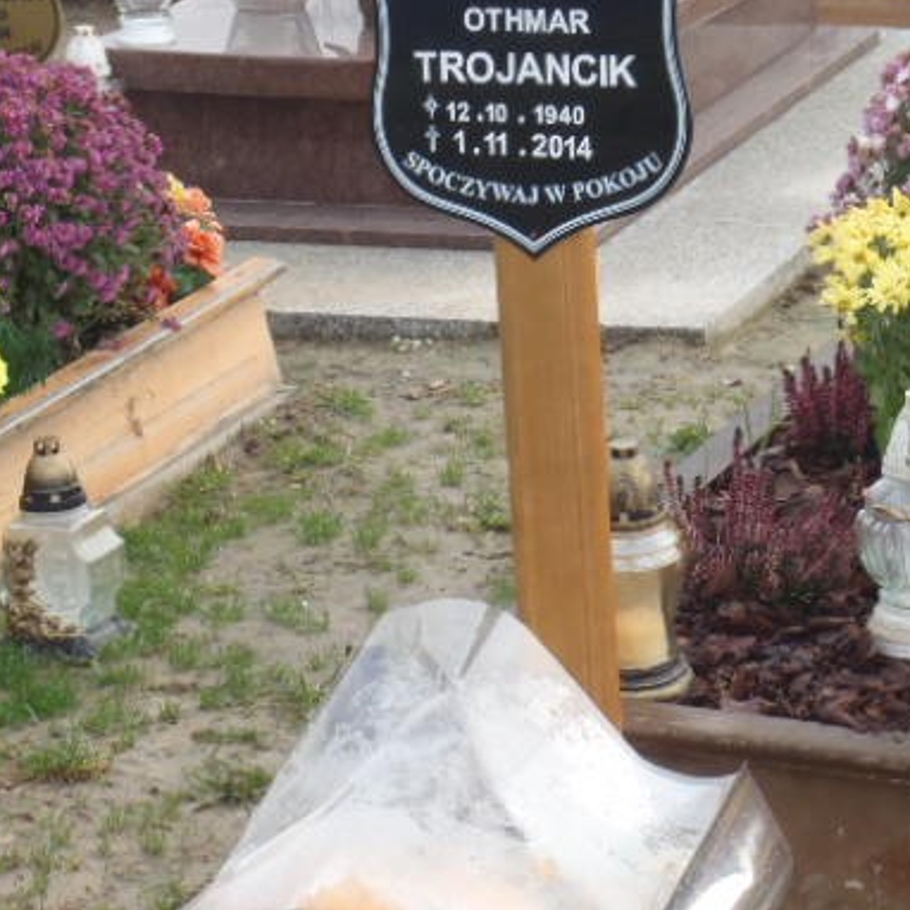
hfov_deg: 11.6
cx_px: 467
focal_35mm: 151
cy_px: 341
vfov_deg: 11.6
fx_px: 4491
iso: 160
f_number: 5.1
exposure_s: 1/100
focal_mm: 18.2
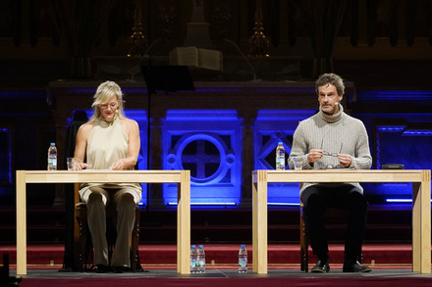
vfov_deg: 4.8
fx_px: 3443
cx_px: 218
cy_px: 142
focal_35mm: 287
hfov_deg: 7.2
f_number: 5.6
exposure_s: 1/200
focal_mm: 280
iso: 6400
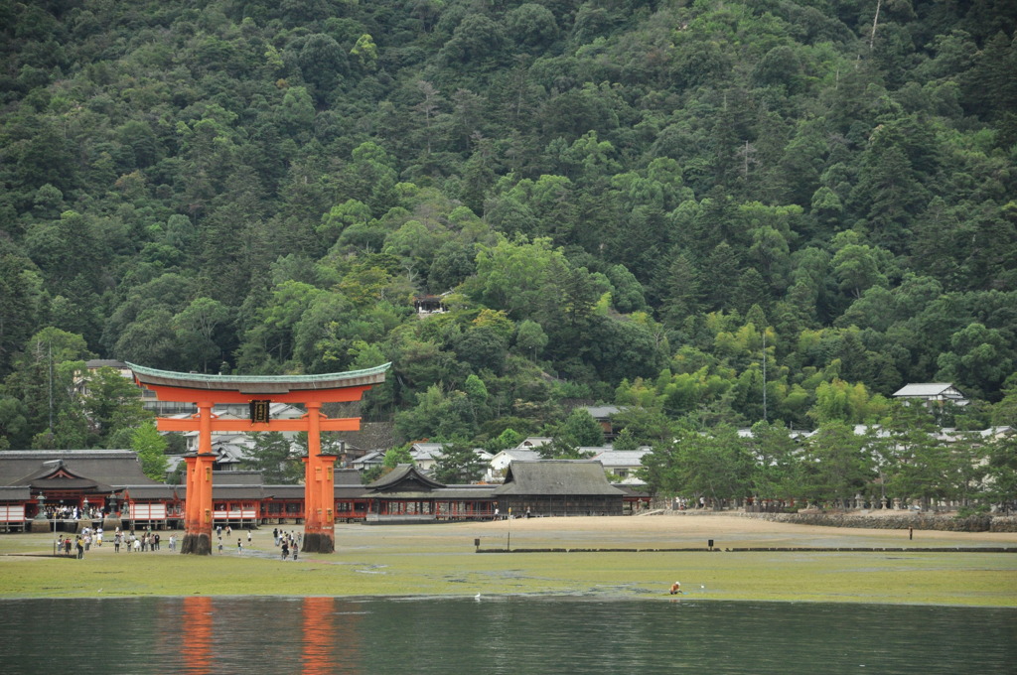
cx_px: 508
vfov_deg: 8.7
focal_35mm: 158
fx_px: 4444
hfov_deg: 13.1
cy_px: 338
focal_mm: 105
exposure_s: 1/500
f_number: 5.6
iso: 800
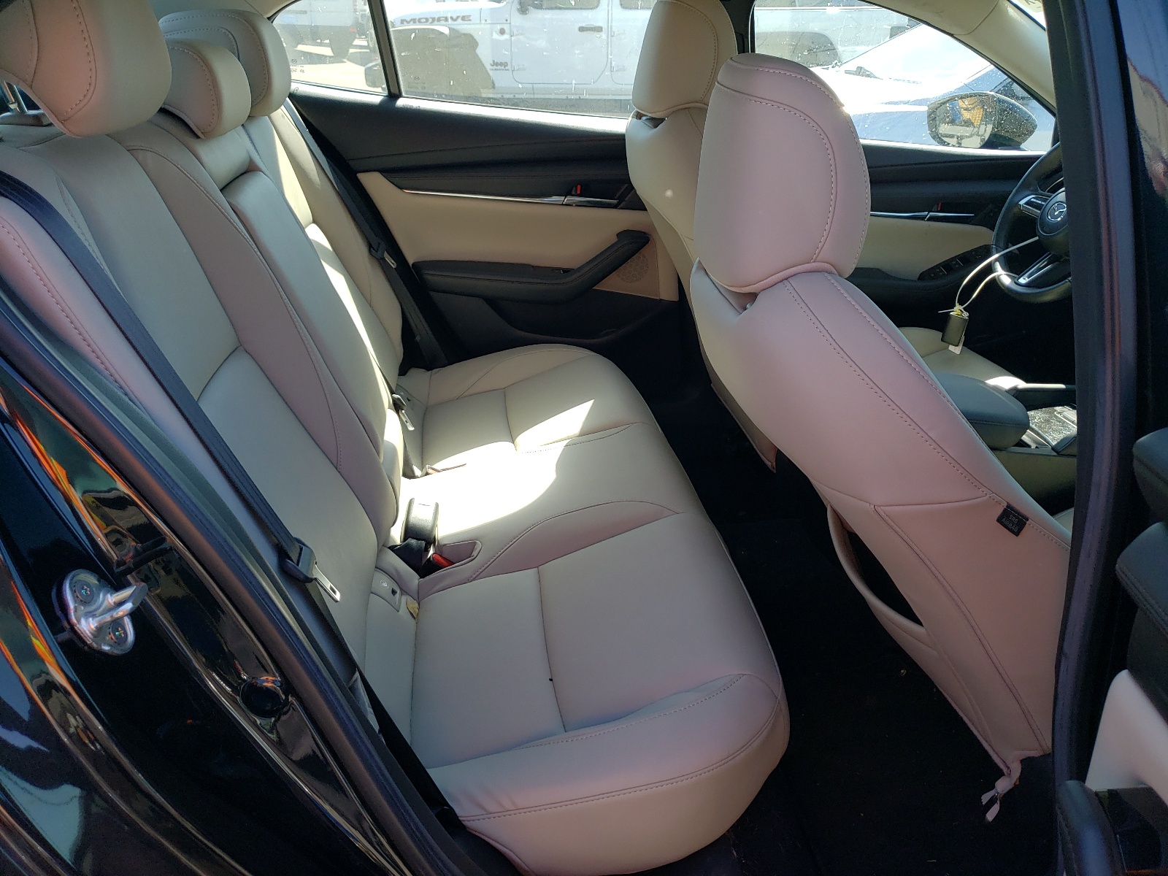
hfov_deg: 67.3
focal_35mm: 26
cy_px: 438
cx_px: 584
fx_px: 877
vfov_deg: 53.1
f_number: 1.5
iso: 50
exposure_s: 1/500
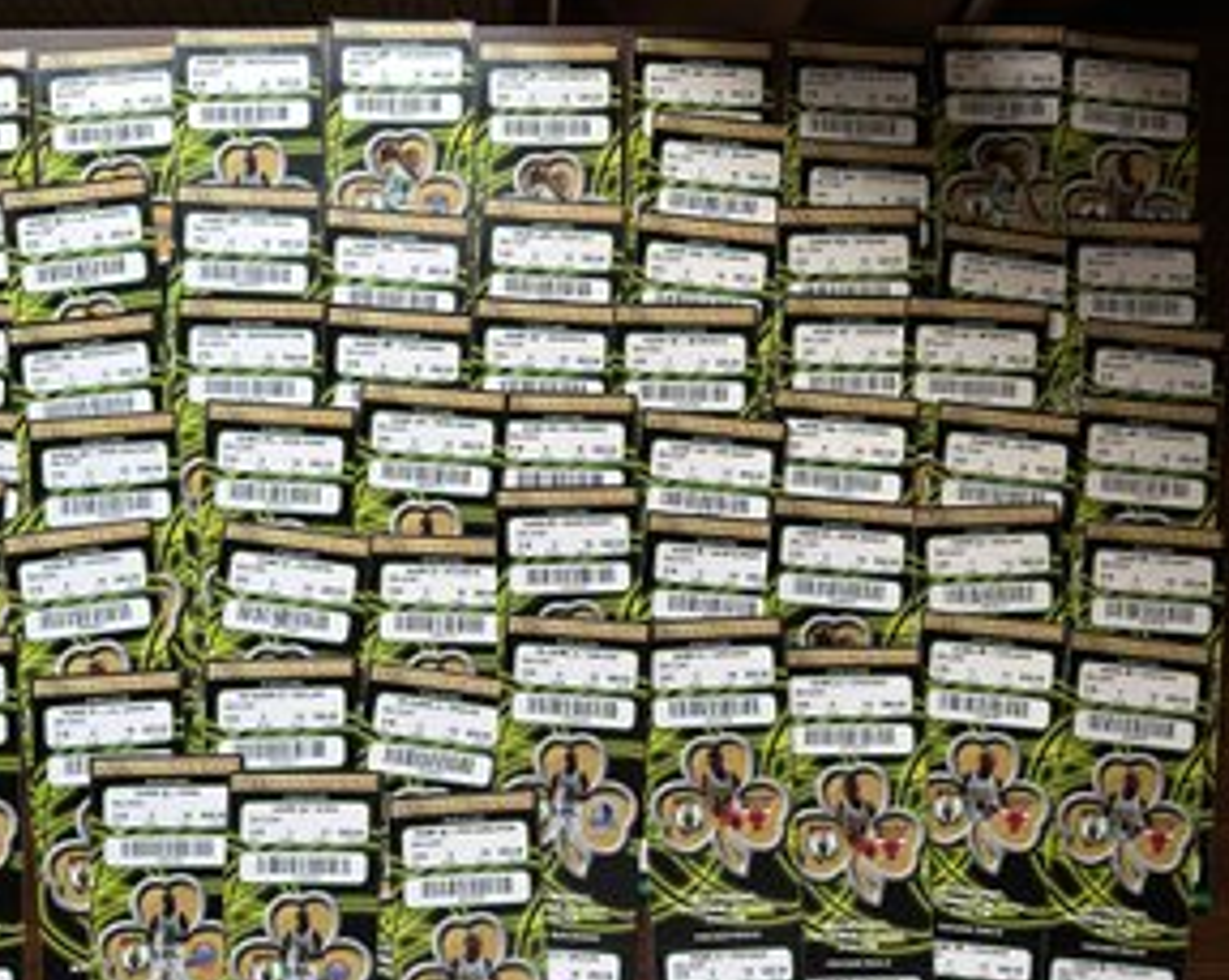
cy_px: 541
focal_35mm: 28
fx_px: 1017
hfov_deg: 62.2
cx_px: 563
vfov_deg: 51.4
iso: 64
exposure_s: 1/188
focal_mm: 6.86
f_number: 1.78
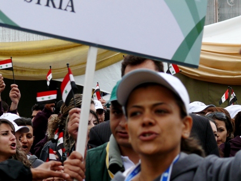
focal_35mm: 265
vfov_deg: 5.6
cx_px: 120
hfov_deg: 7.5
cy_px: 90
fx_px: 1845
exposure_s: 1/200
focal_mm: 39.3
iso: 100
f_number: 4
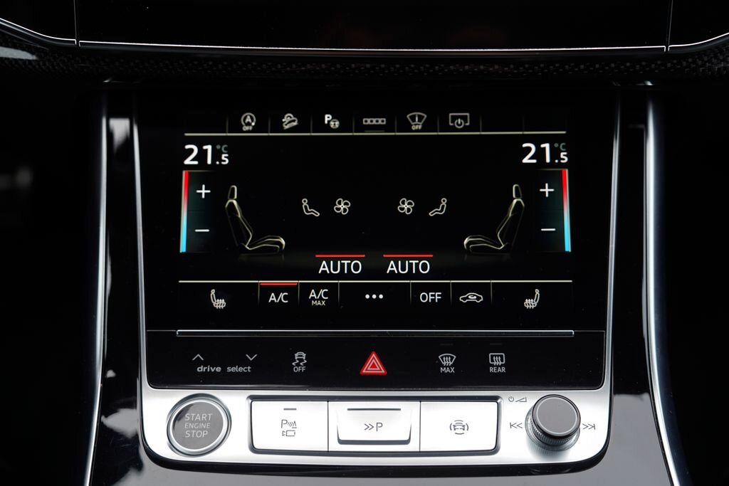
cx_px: 364
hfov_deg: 43.6
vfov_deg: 29.9
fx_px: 911
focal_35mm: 45
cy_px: 243
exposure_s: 1/80
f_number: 3.5
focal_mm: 45
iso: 100
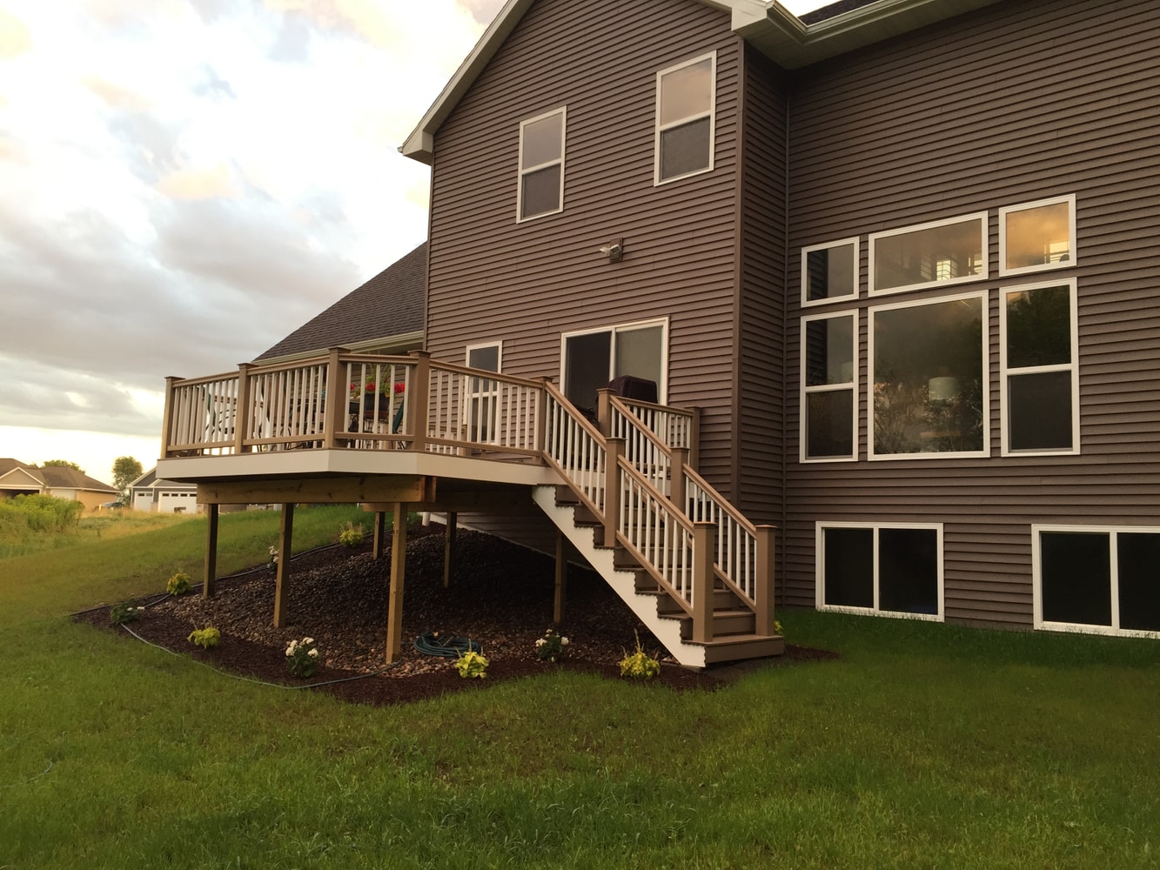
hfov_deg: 61.7
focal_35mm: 29
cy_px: 435
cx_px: 580
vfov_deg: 48.2
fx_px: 972
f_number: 2.2
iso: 40
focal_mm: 4.15
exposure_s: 1/60
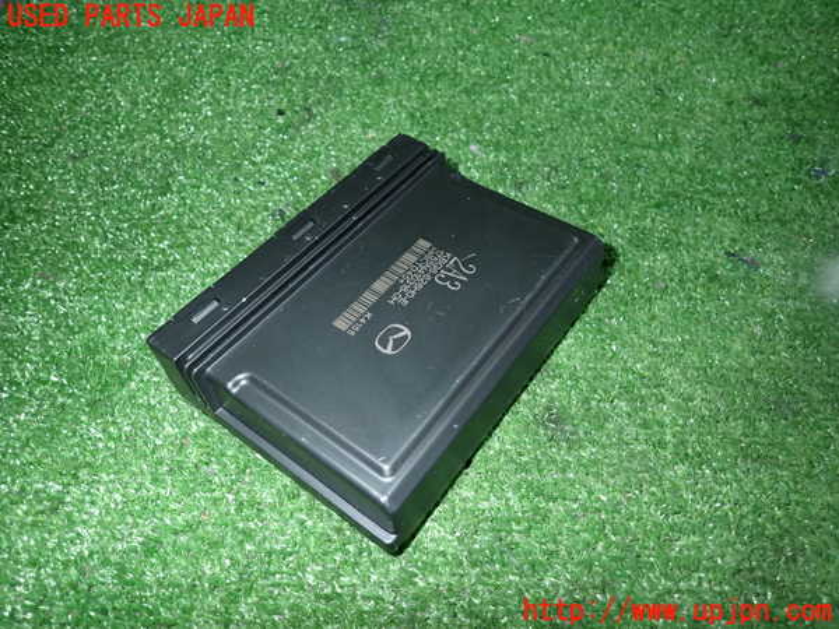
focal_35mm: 25
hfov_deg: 69.4
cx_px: 420
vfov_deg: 54.9
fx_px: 606
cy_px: 314
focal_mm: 4.5
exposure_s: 1/30
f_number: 5.6
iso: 250
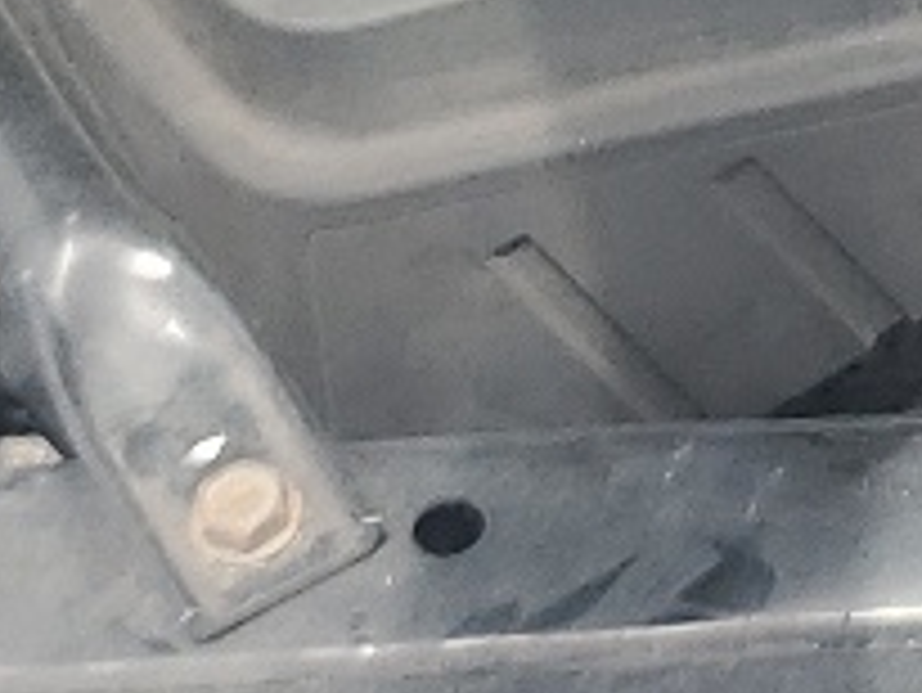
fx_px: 5410
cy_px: -666
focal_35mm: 203
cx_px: 1525
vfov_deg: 7.1
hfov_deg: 9.4
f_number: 1.5
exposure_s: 1/625
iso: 50
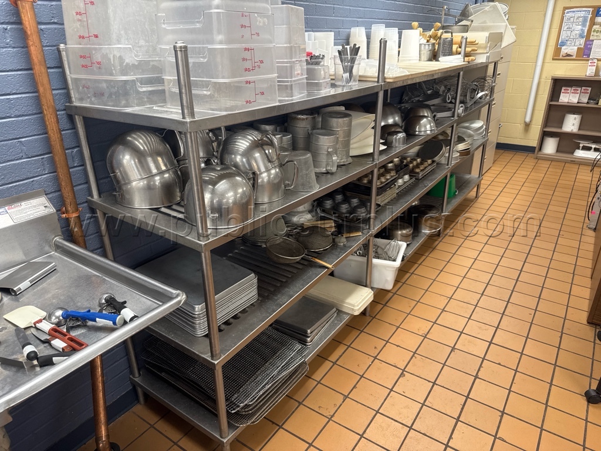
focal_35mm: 24
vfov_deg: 56.8
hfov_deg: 71.6
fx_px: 417
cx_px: 300
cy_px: 226
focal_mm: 6.76
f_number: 1.78
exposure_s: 1/60
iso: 160
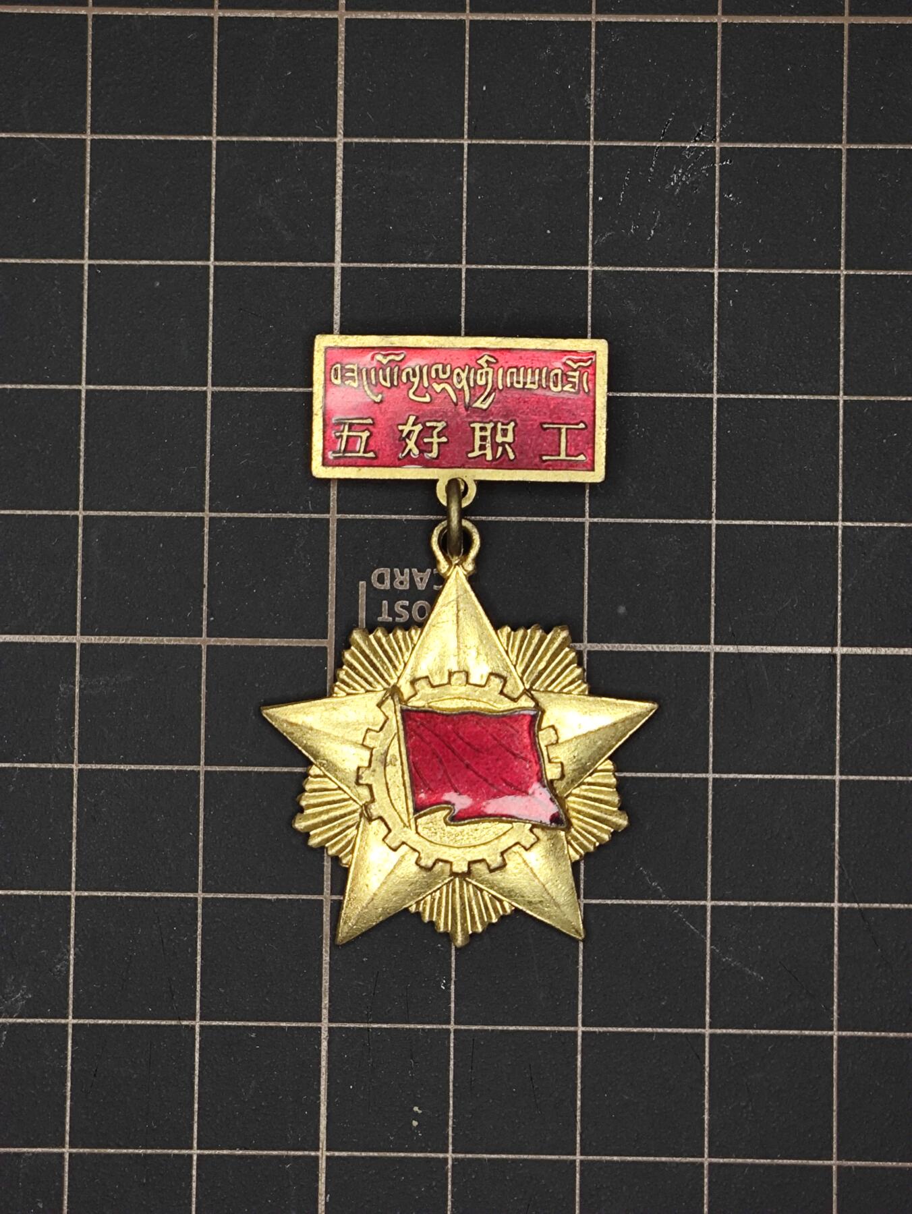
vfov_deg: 69.4
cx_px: 456
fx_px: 877
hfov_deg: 54.9
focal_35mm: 25
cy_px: 607
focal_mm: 4.71
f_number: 1.79
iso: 107
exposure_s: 1/50
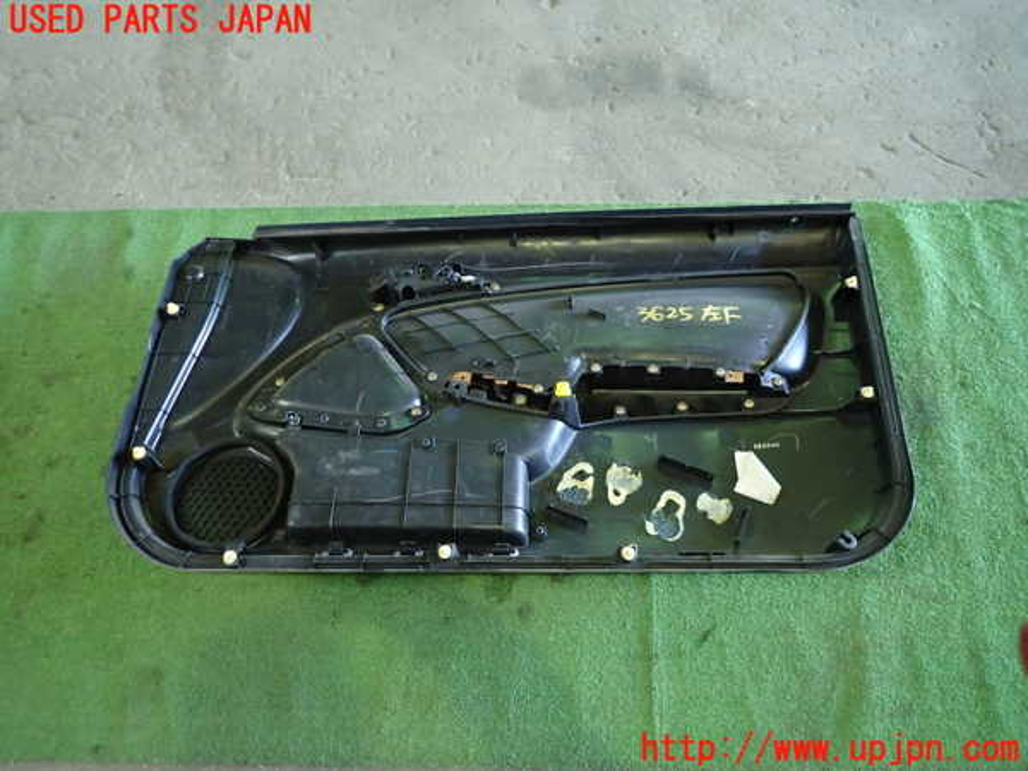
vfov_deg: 54.9
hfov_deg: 69.4
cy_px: 386
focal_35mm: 25
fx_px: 742
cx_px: 514
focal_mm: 4.5
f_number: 2
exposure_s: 1/30
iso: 400
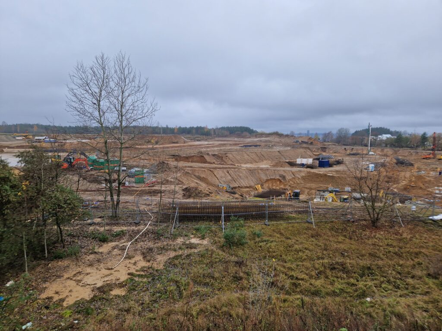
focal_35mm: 23
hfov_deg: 73.9
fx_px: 294
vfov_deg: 58.9
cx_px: 221
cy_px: 166
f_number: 1.8
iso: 50
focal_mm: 5.4
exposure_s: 1/311
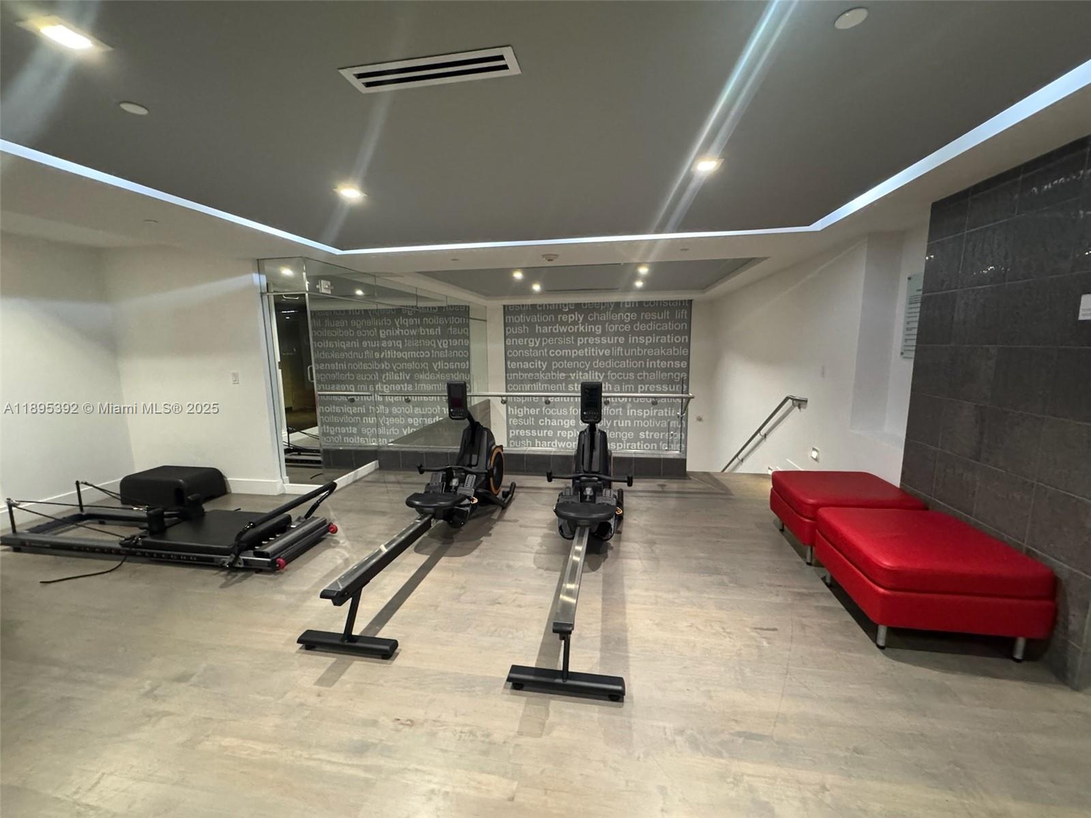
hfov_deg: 102.1
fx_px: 441
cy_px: 409
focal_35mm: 14
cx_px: 546
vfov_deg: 85.7
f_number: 2.2
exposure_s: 1/60
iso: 1000
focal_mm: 2.22
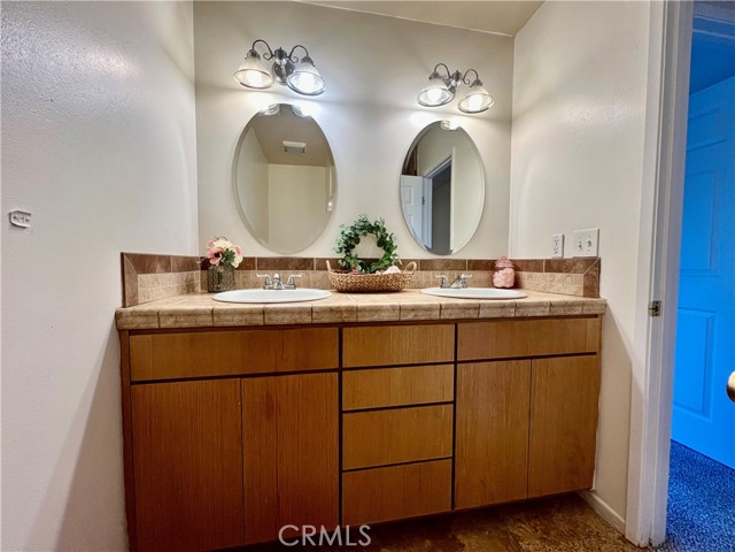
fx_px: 276
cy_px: 276
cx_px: 368
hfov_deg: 106.2
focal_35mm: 13
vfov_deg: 89.9
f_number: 1.8
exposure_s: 1/120
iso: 200
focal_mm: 1.57
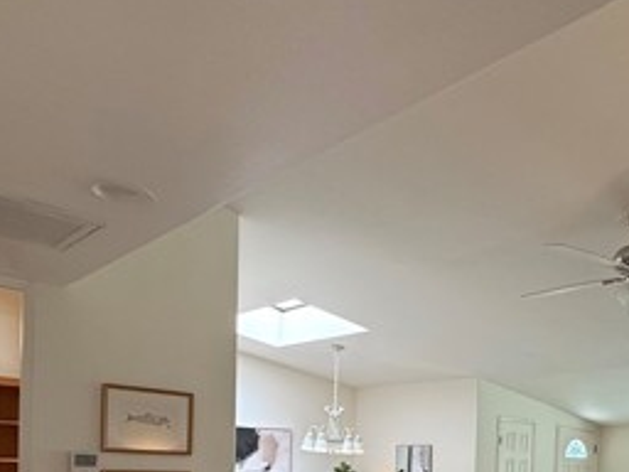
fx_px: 636
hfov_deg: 50.2
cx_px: 482
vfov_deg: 36.4
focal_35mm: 35
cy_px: 477
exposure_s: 1/120
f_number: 2.2
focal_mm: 2.22
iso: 125
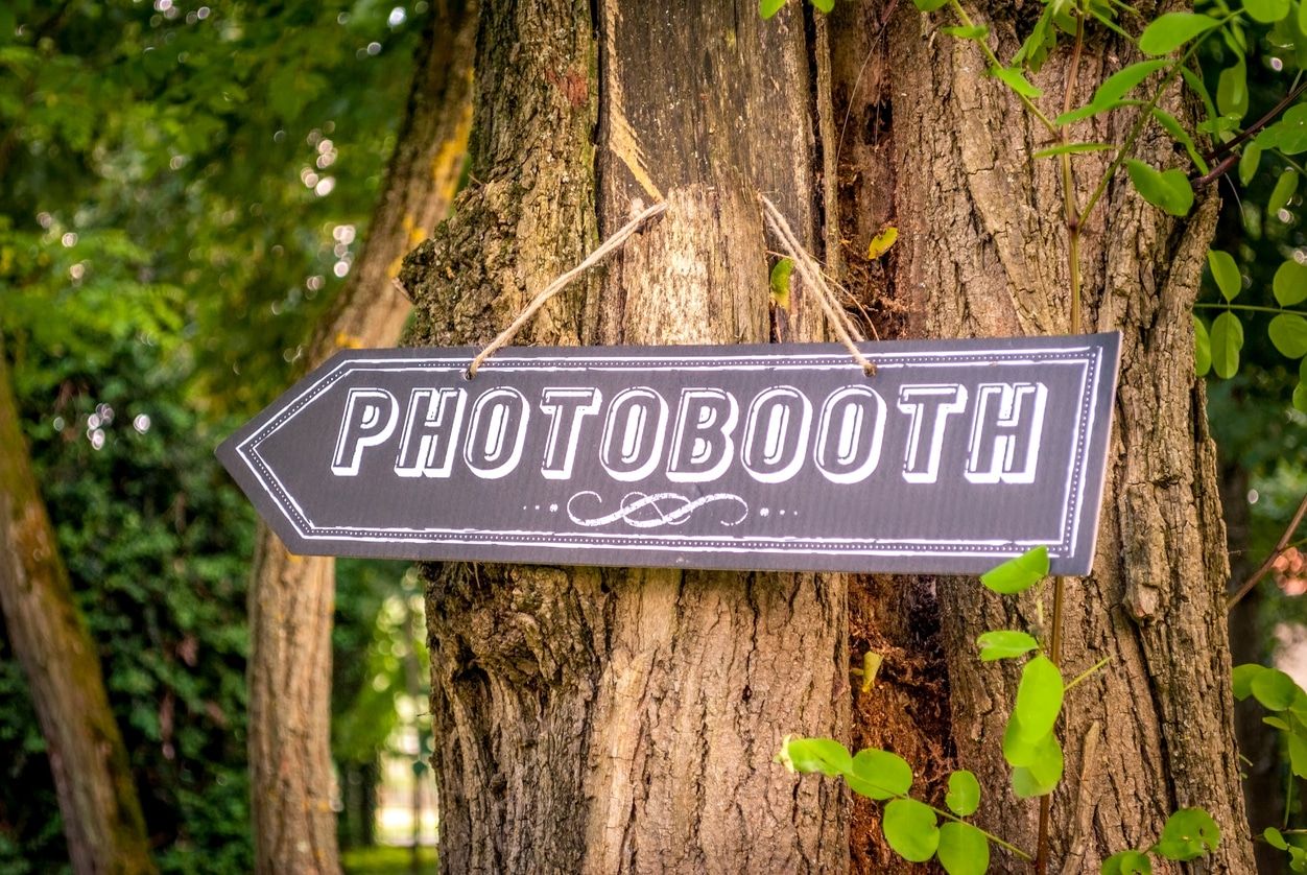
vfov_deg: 18.2
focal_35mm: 75
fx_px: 2726
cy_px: 438
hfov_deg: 27.0
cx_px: 654
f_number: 5.6
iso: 320
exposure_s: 1/30
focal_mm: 50
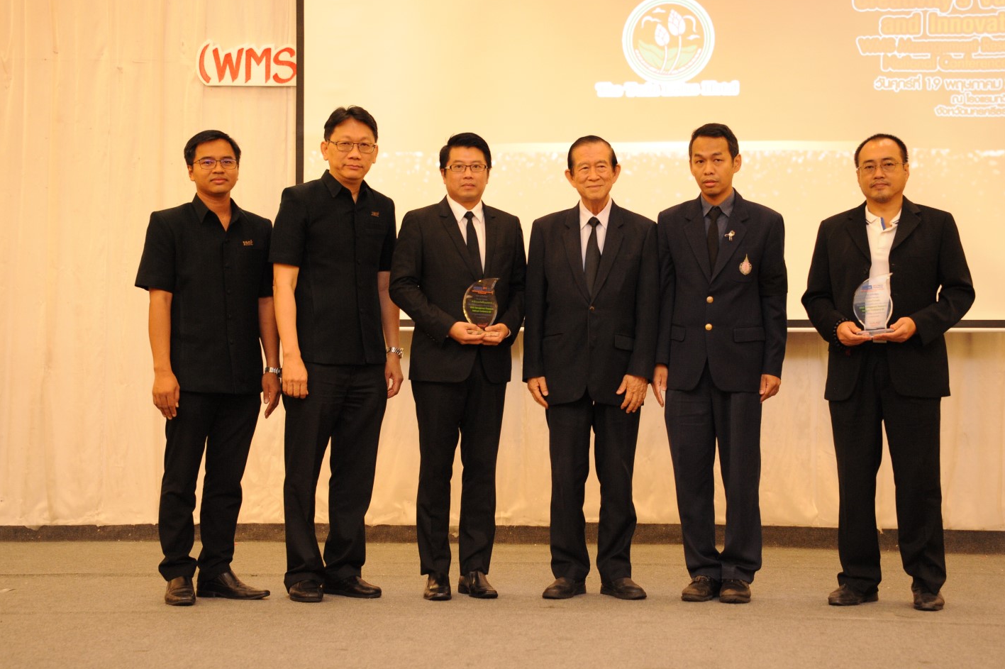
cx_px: 529
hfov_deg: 31.9
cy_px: 316
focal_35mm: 63
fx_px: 1758
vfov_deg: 21.5
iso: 2500
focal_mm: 55
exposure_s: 1/50
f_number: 5
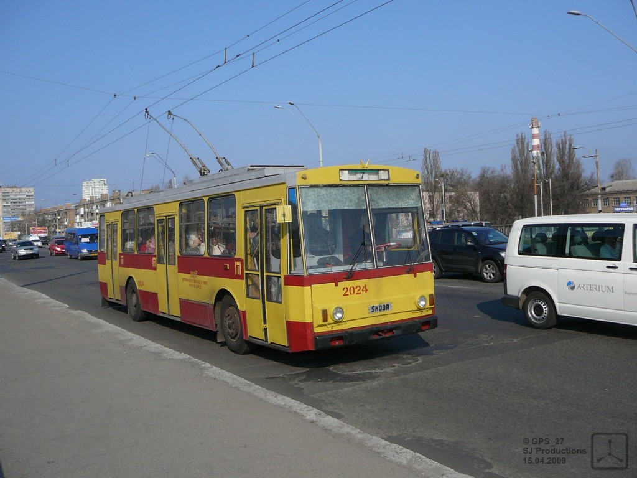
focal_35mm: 35
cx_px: 318
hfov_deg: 52.6
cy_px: 239
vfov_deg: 40.7
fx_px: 644
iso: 100
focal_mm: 5.2
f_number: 5
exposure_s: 1/800
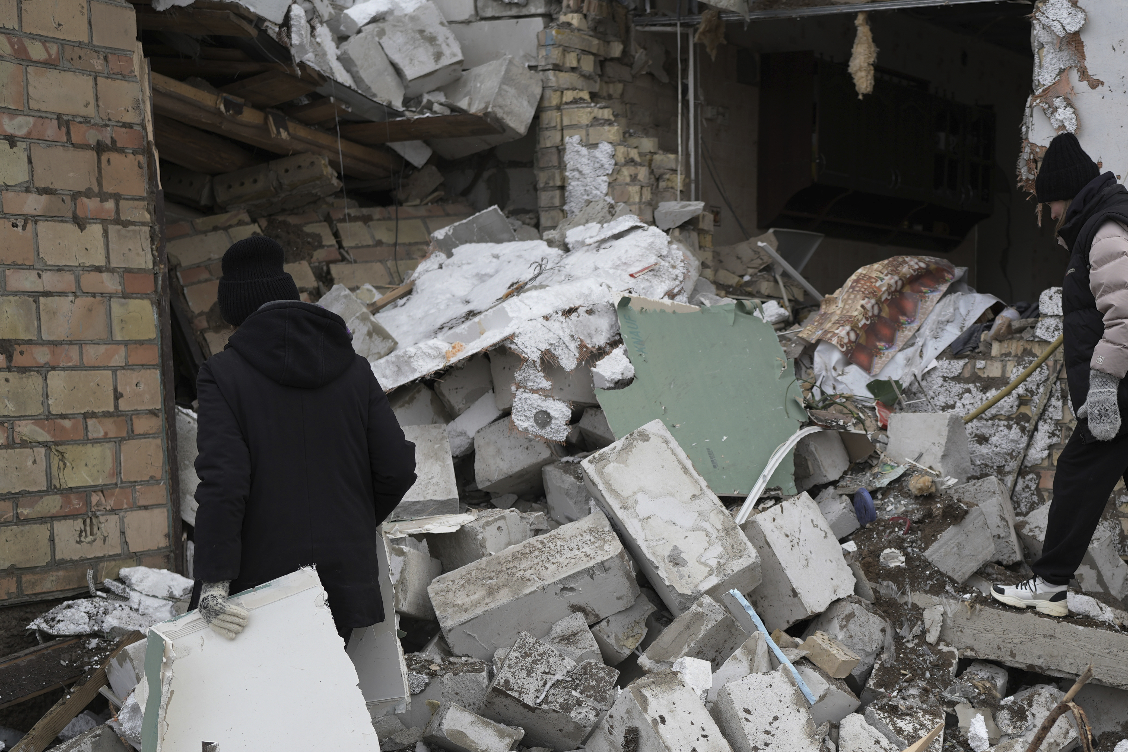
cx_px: 873
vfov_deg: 22.8
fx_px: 1849
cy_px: 572
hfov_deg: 33.1
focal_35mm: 59
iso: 100
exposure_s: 1/500
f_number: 2.2
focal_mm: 35
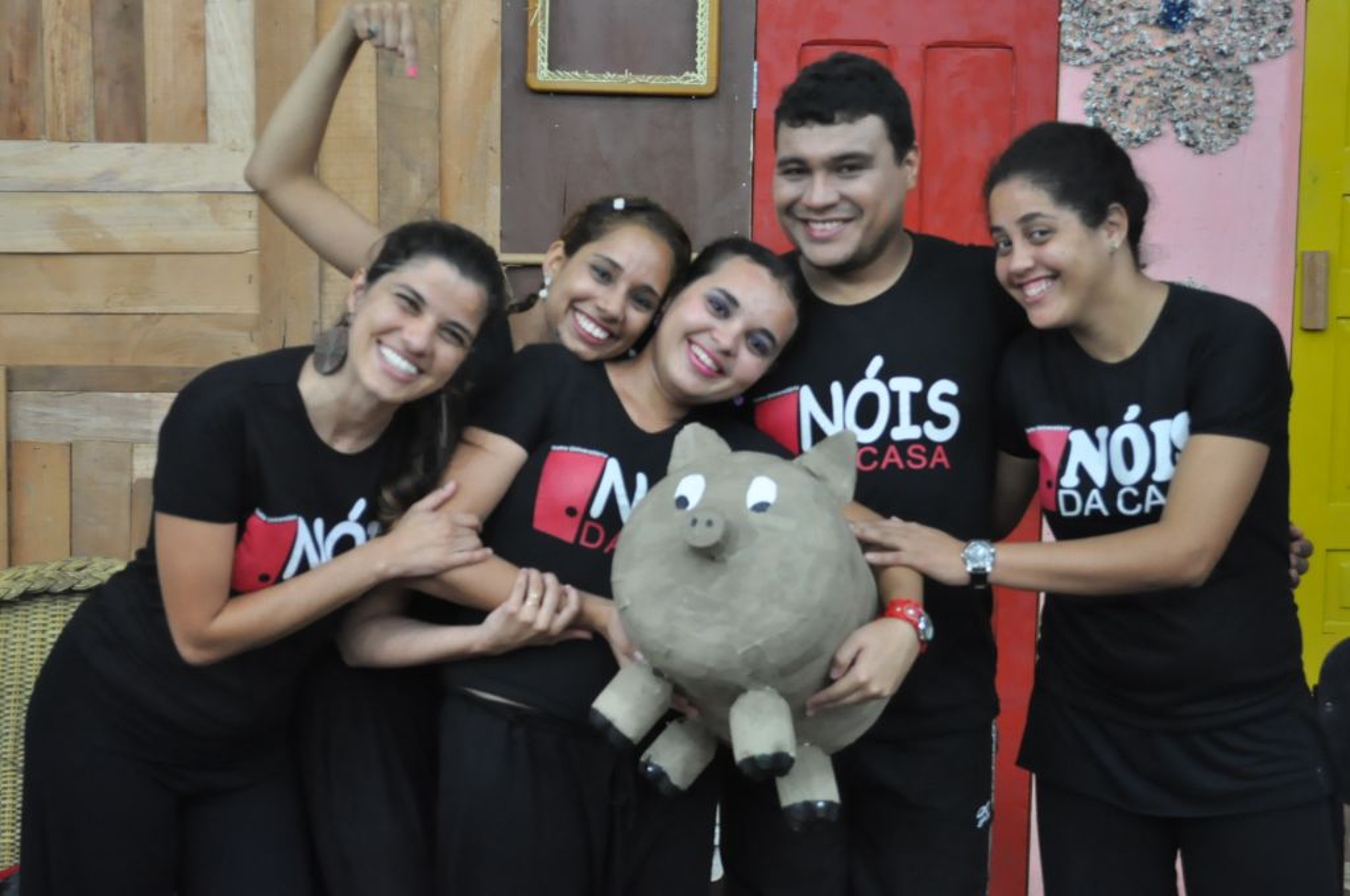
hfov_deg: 35.1
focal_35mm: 57
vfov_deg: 23.7
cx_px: 675
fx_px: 2135
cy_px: 448
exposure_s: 1/20
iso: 1600
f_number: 5
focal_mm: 38
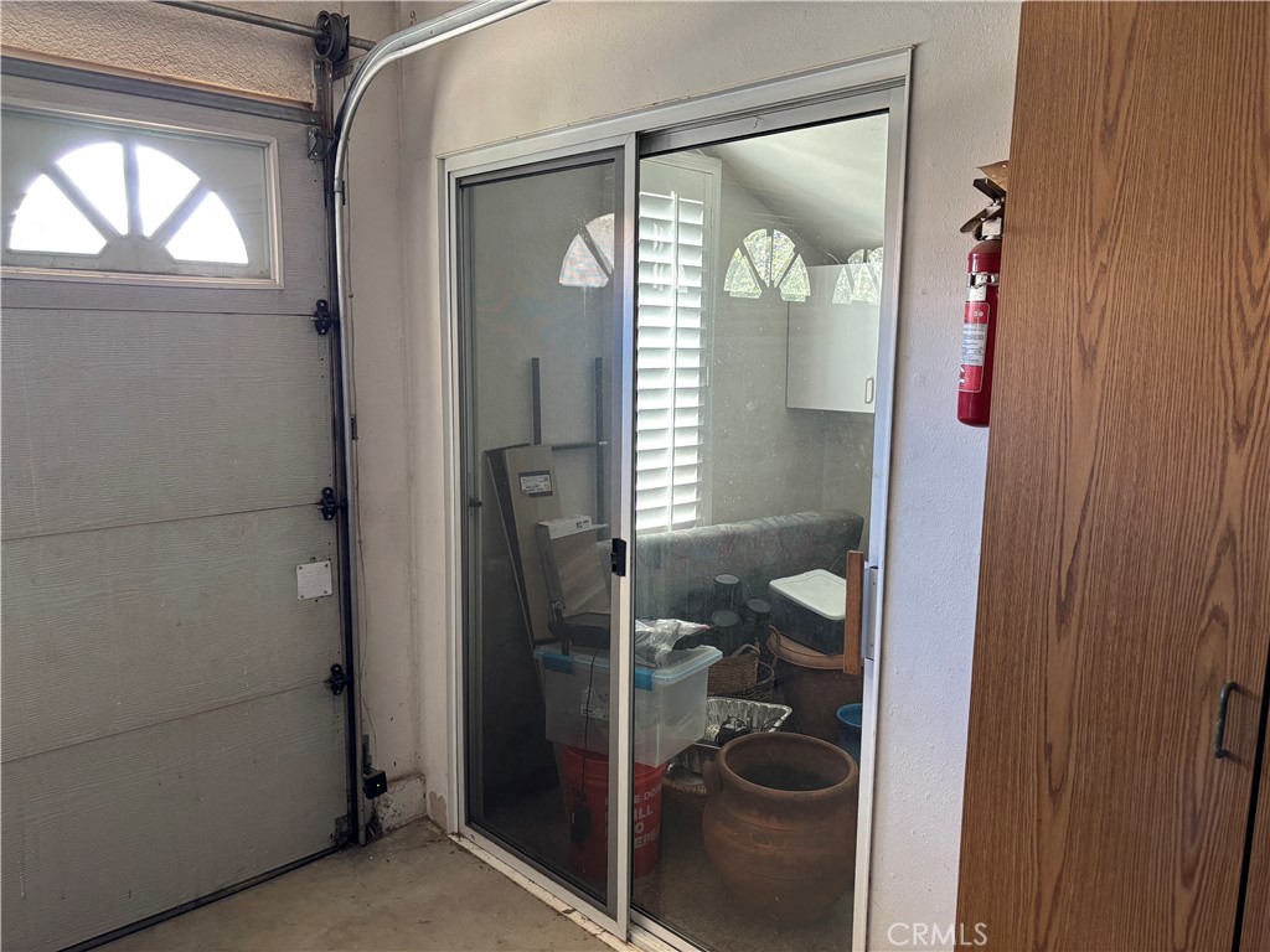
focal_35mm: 26
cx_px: 635
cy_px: 476
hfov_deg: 67.3
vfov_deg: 53.1
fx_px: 954
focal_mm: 5.96
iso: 160
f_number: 1.6
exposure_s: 1/60
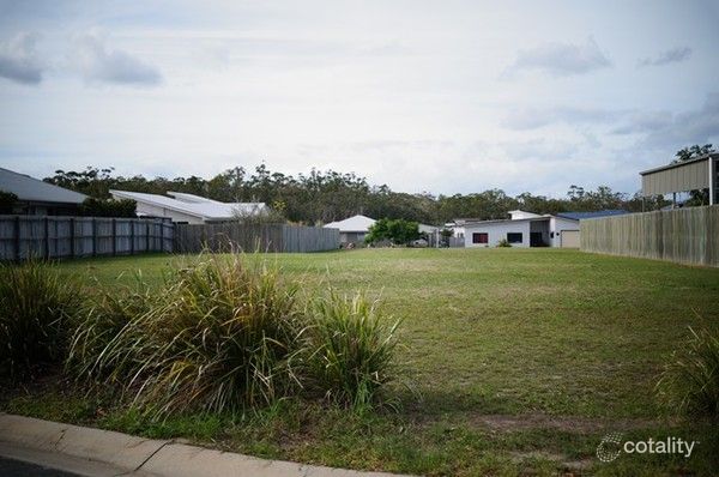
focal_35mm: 42
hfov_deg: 46.5
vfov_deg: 31.8
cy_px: 238
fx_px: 837
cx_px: 360
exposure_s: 1/320
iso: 100
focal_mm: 28
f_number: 8
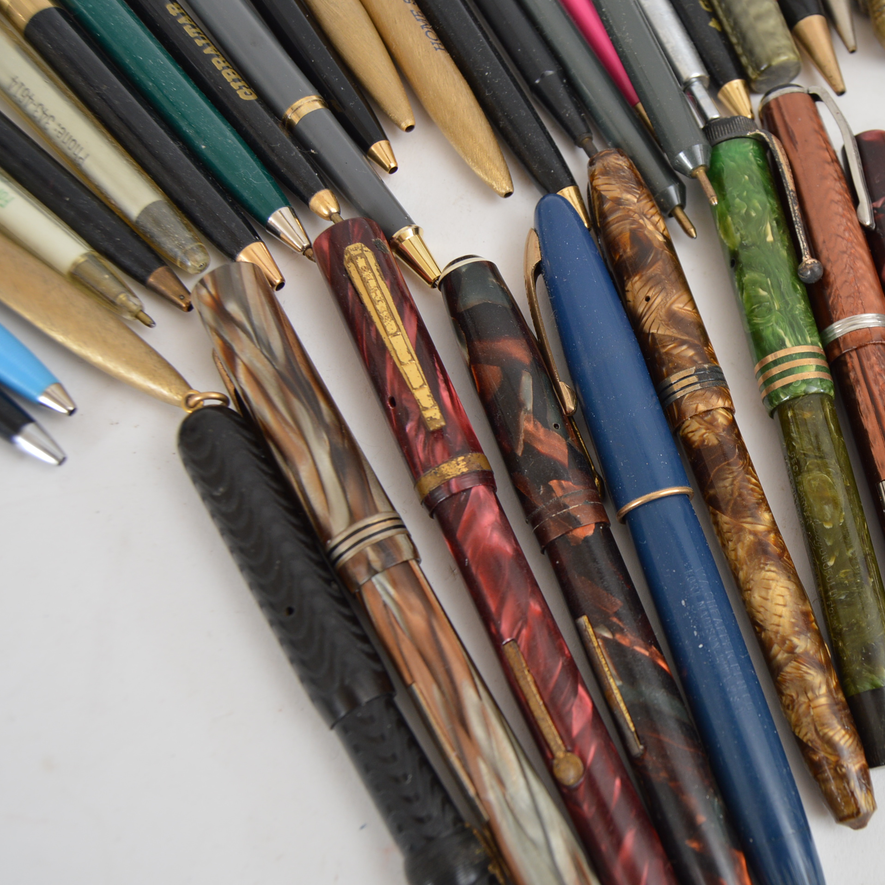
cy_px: 460
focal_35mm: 44
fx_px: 1273
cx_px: 676
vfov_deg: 38.3
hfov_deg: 37.3
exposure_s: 1/125
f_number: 5
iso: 200
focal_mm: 22
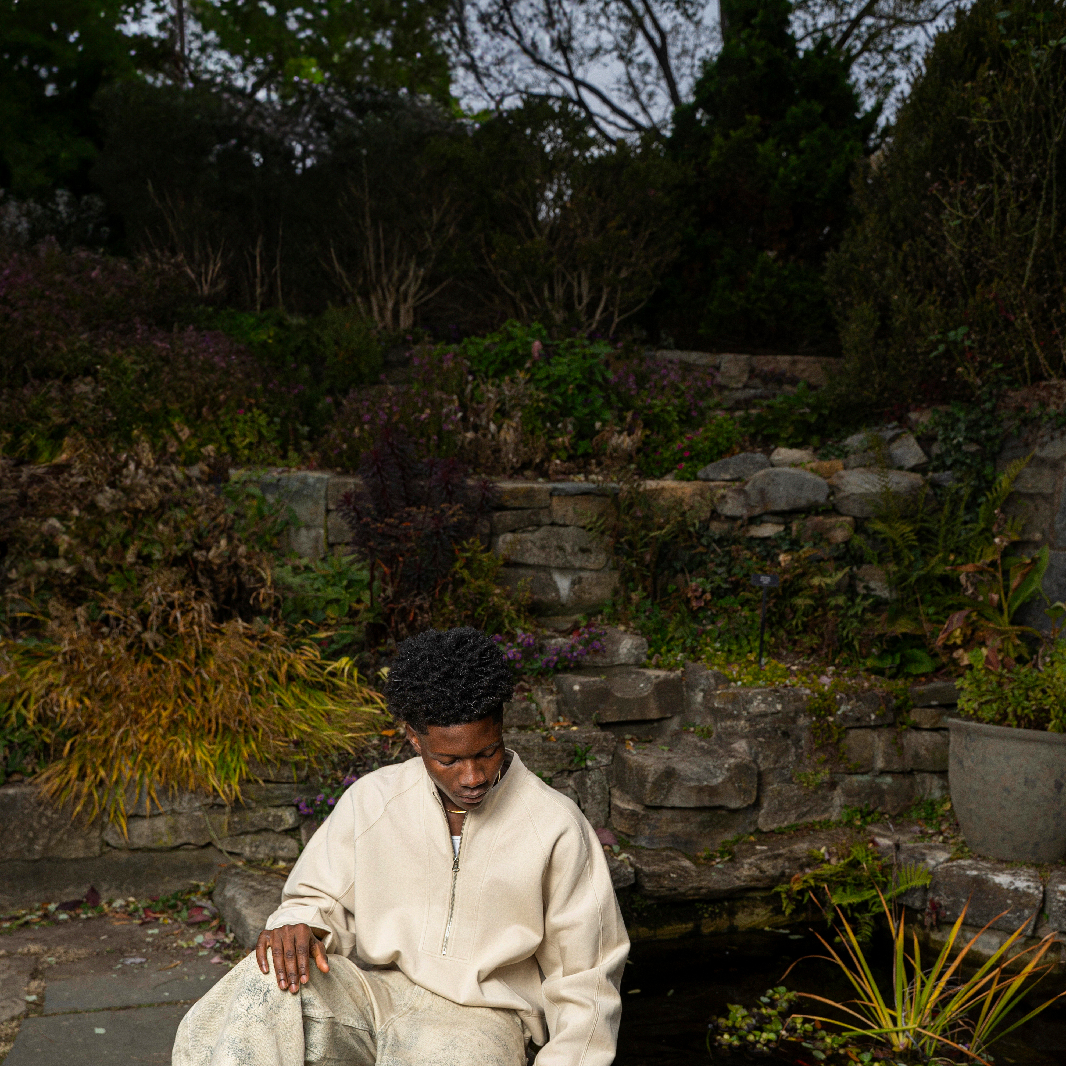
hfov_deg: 46.0
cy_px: 750
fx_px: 1254
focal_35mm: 36
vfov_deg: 45.0
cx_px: 537
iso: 200
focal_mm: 28
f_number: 4.5
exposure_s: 1/250
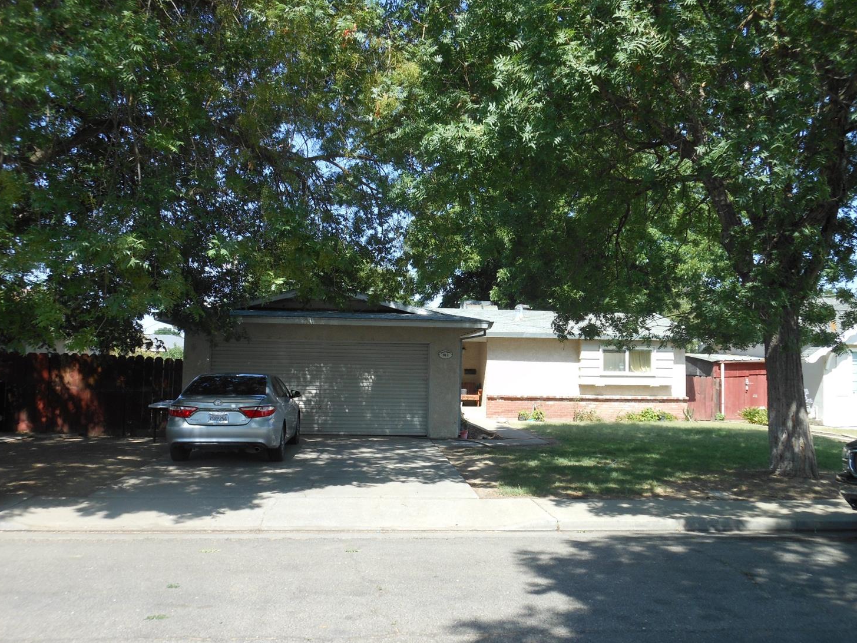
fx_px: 842
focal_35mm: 34
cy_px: 319
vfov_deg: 41.8
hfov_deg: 53.9
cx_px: 436
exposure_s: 1/320
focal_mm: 6
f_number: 3.5
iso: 80
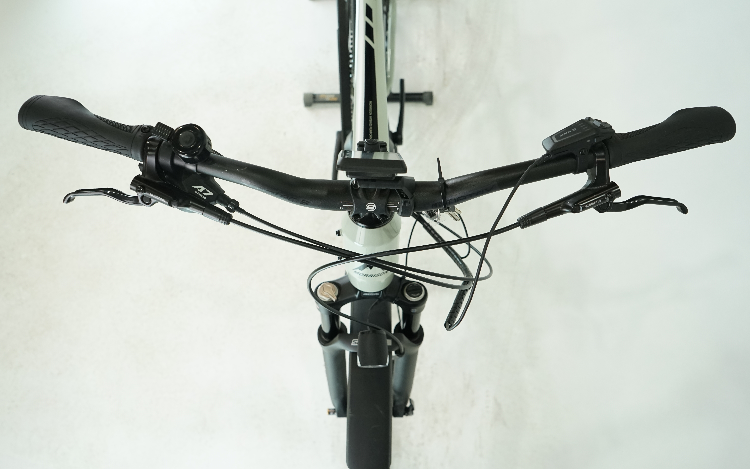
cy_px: 242
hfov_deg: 64.6
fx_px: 593
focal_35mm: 29
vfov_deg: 43.1
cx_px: 375
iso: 1600
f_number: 5.6
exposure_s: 1/200
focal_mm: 28
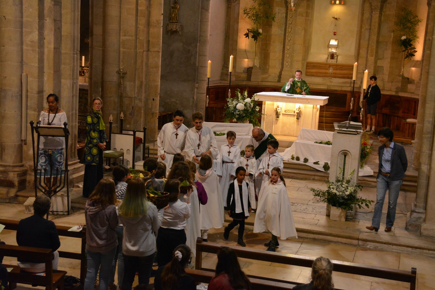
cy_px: 145
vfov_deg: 23.8
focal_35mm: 57
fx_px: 689
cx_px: 218
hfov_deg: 35.1
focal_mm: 38
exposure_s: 1/60
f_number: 4.8
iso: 3200
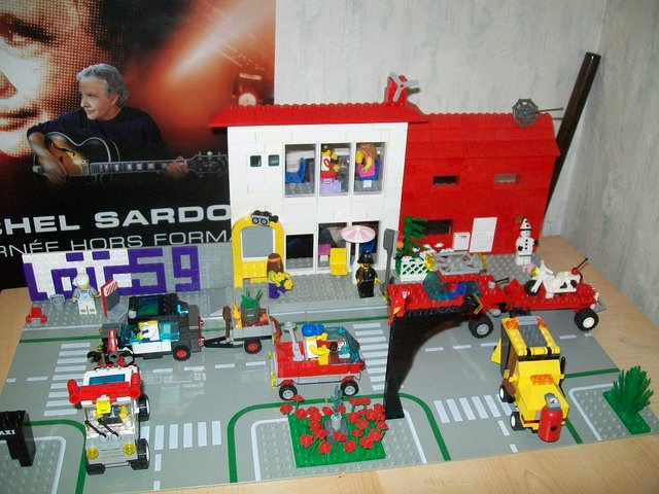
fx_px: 685
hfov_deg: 51.4
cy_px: 247
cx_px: 330
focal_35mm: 36
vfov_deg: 39.7
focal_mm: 6
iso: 160
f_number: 2.7
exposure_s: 1/60
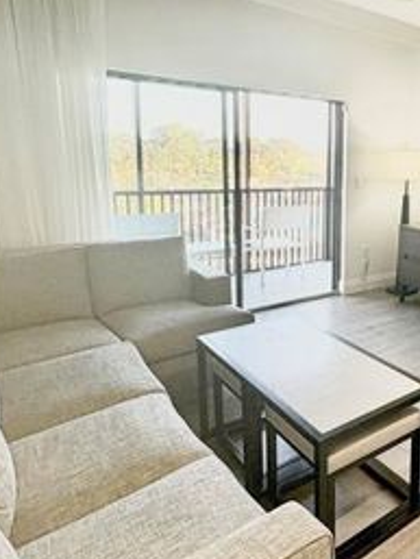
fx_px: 469
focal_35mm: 29
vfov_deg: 61.2
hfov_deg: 42.7
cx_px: 404
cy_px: 228
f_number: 2.2
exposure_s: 1/120
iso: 250
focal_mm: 2.22
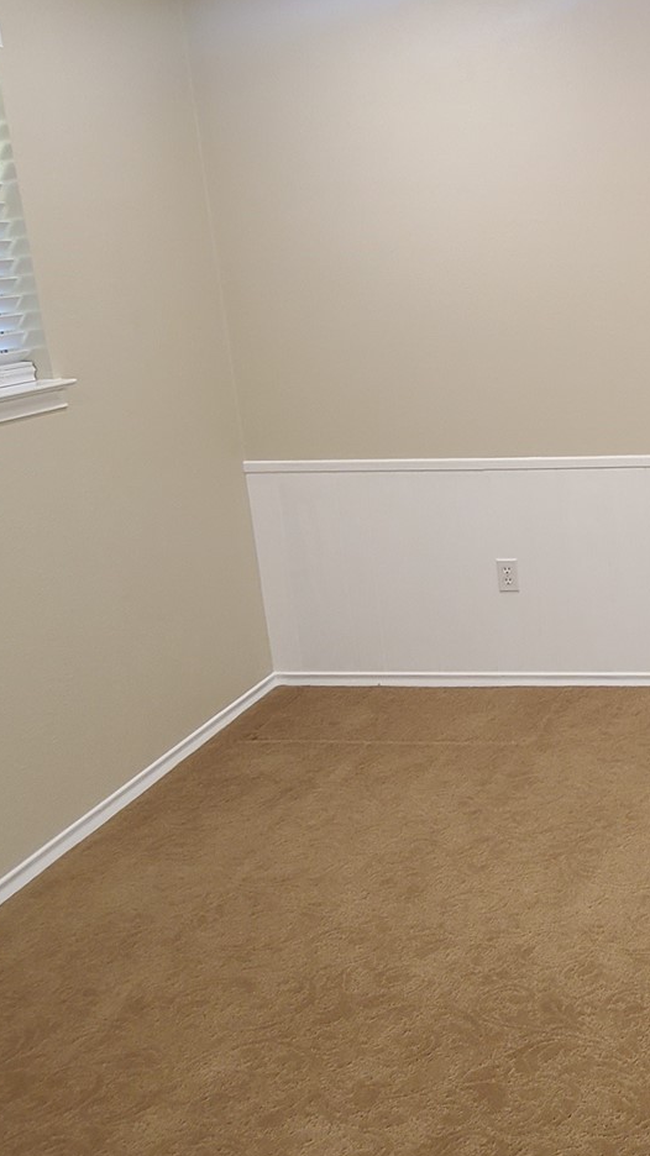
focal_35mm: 31
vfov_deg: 62.0
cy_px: 458
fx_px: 951
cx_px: 795
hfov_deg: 31.2
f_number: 2.2
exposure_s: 1/59
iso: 160
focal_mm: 2.2
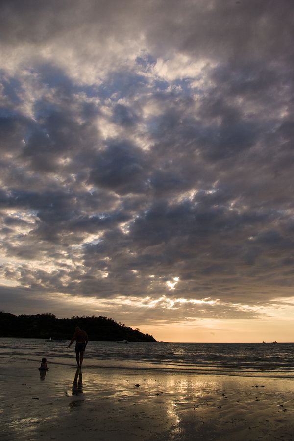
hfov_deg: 47.9
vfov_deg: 67.4
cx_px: 147
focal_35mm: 27
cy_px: 220
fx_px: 331
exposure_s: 1/250
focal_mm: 18
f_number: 16
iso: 200
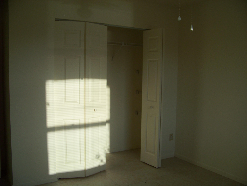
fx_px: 257
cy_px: 93
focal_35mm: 36
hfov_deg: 51.4
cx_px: 124
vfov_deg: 39.7
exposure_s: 1/500
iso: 66
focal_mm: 5.85
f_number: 2.8
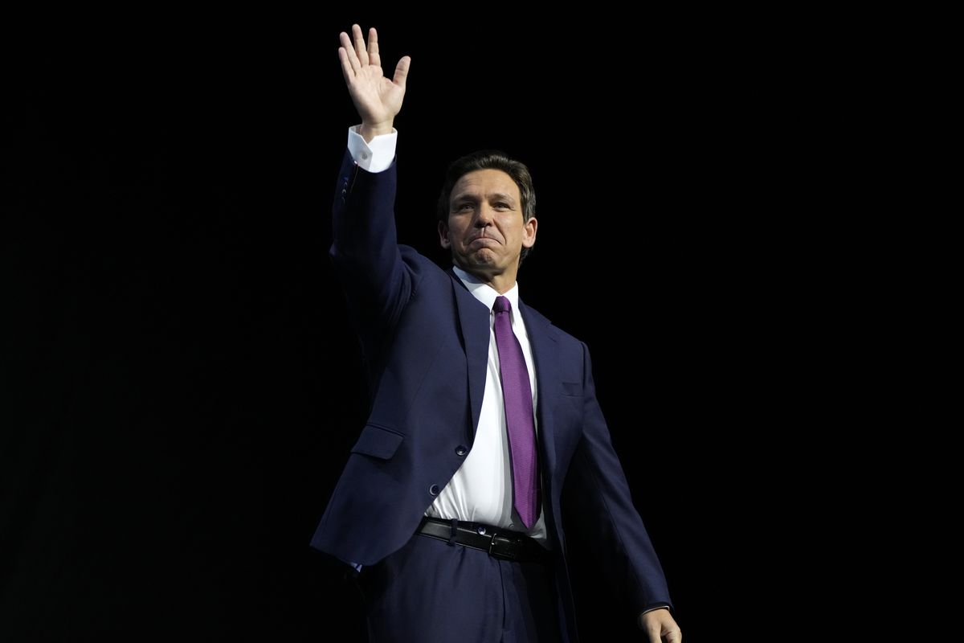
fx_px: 3347
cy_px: 322
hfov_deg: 16.4
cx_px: 482
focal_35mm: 125
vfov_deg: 11.0
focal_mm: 125
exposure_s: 1/250
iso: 4000
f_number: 5.6
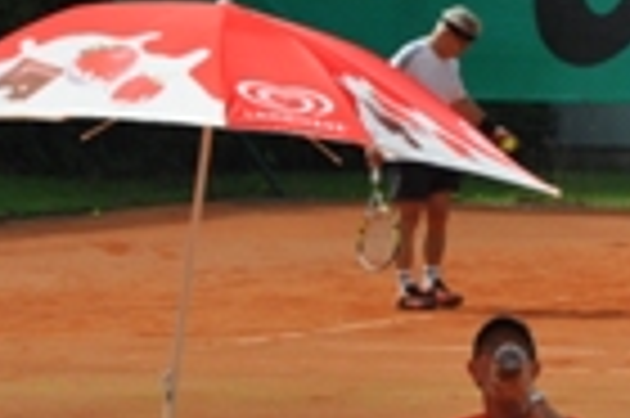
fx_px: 8803
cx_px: 526
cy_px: 369
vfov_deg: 2.7
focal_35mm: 504
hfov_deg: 4.1
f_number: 10
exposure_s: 1/400
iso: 200
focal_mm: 105
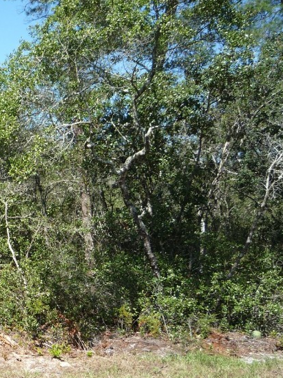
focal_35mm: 56
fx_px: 611
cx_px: -23
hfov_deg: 24.4
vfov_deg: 34.0
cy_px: 262
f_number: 4
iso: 100
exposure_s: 1/400
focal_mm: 5.2
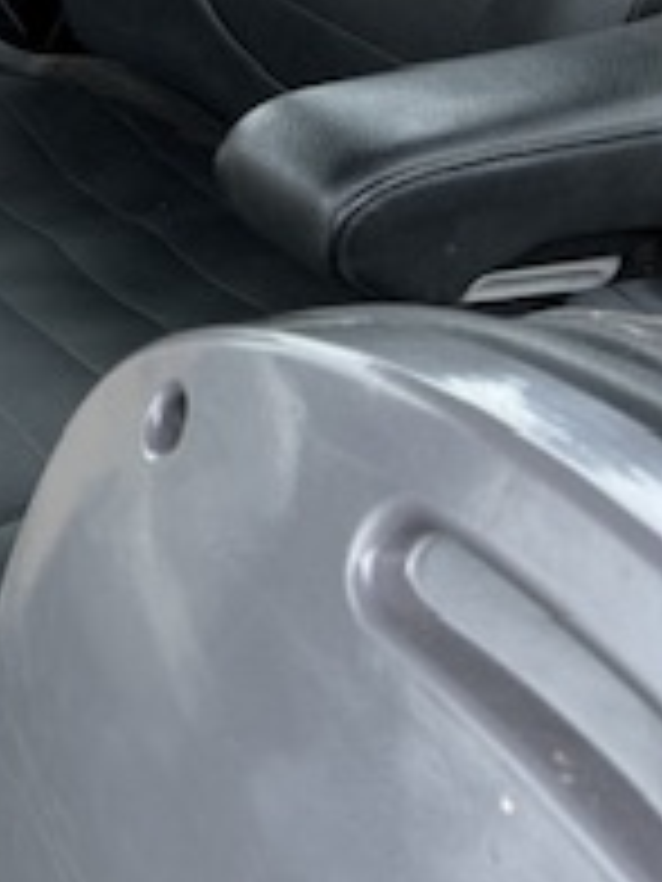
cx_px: -414
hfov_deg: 15.6
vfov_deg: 21.6
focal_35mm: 85
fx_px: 2167
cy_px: -122
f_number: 1.5
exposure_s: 1/171
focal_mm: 5.7
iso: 50
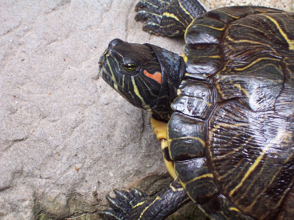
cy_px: 110
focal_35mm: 122
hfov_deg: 16.1
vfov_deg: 12.1
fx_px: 1036
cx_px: 147
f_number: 4
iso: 140
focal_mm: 21
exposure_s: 1/60
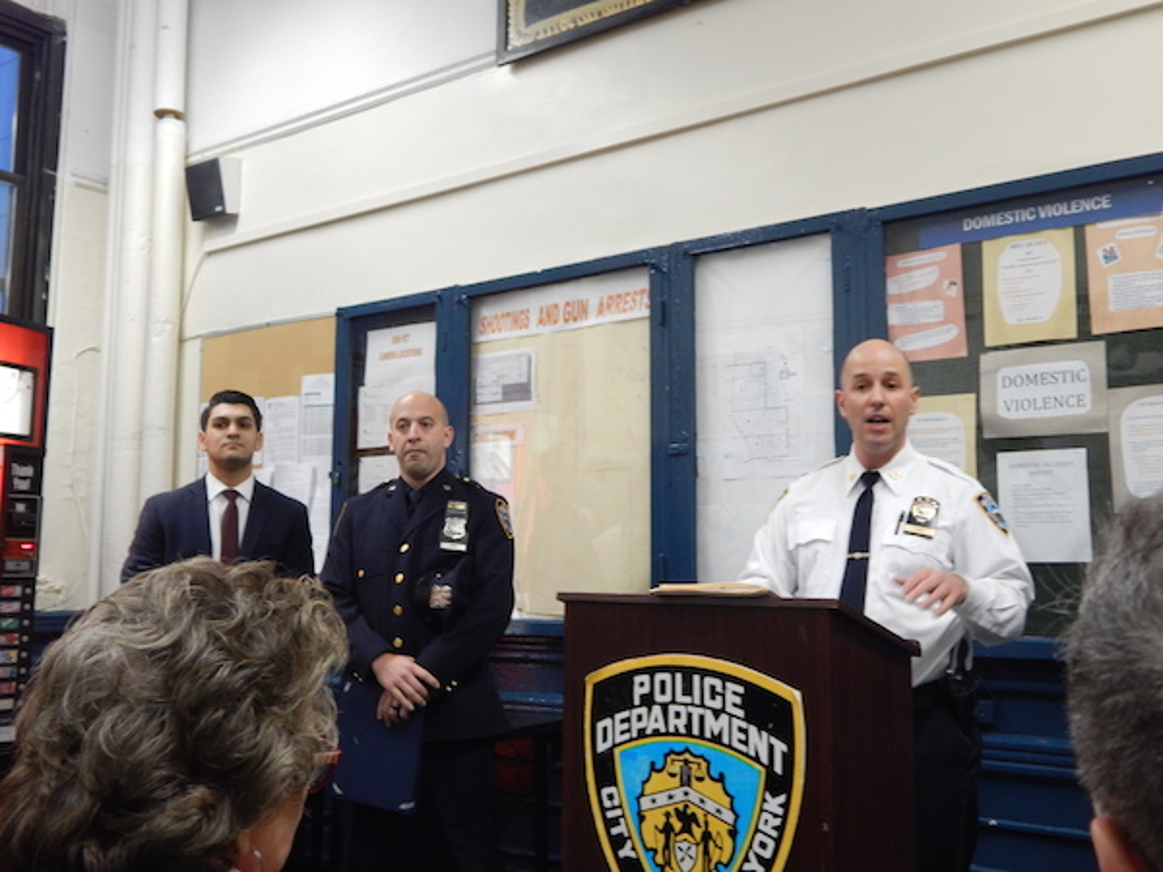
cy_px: 436
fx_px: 1142
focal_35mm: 34
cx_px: 582
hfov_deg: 54.0
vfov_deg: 41.8
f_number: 3.3
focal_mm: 6.1
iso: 400
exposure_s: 1/13
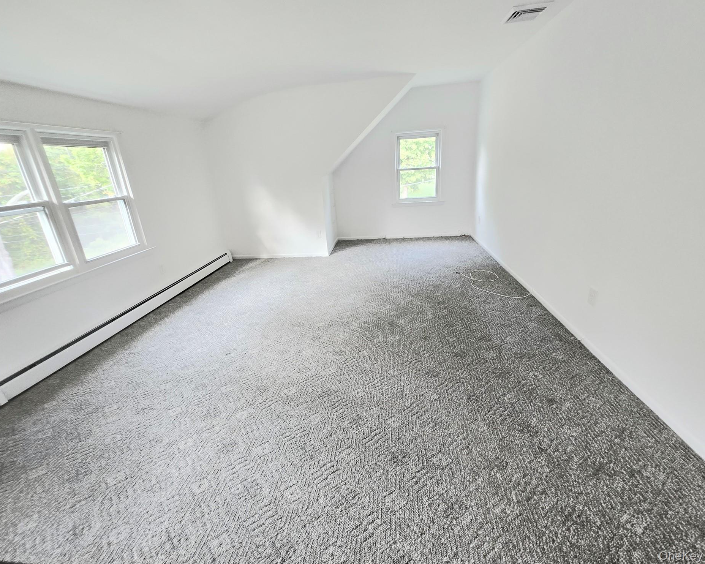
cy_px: 273
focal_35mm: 14
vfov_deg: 88.0
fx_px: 292
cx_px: 347
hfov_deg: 100.7
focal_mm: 2.2
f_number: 2.2
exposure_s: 1/60.2
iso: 160
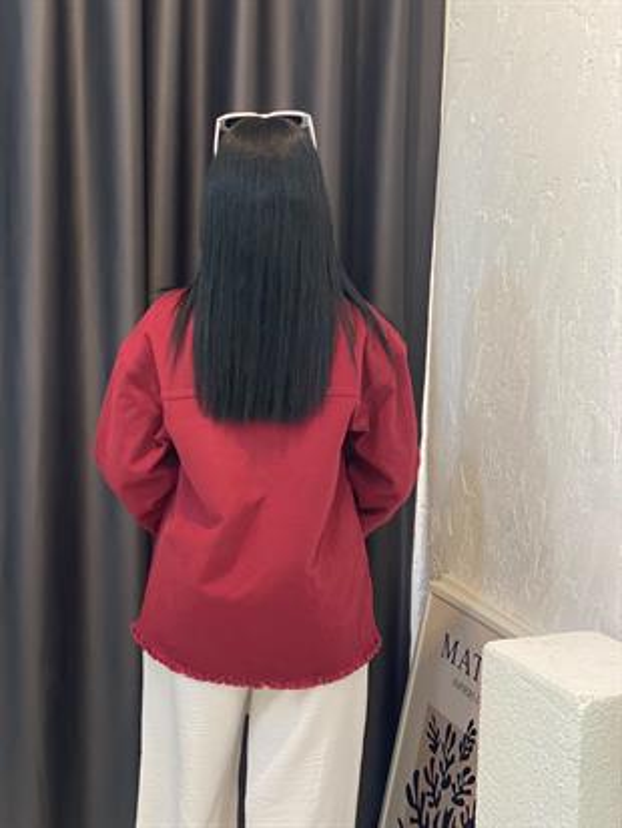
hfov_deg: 28.0
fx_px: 1245
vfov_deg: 36.8
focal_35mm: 52
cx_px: 311
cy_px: 414
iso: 80
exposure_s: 1/100
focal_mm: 6
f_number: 2
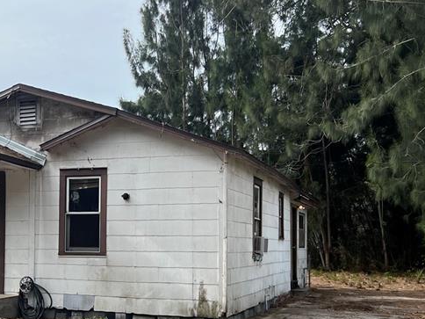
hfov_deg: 34.4
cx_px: 123
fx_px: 675
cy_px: 238
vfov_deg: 26.2
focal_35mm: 55
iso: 50
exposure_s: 1/2083
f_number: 1.5
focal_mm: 5.7
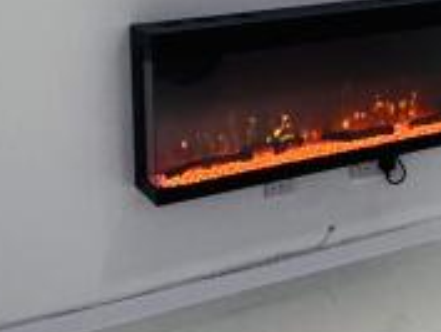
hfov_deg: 21.9
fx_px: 1033
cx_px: 561
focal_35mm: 81
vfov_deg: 17.1
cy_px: -110
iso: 160
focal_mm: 2.22
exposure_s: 1/99
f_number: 2.2
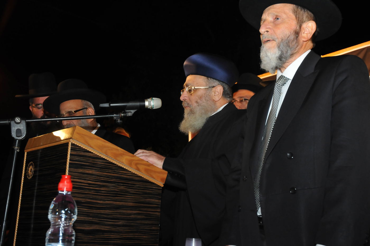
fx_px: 539
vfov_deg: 25.7
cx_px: 185
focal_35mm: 52
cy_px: 123
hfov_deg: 37.9
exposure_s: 1/60
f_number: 7.1
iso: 800
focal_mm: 35
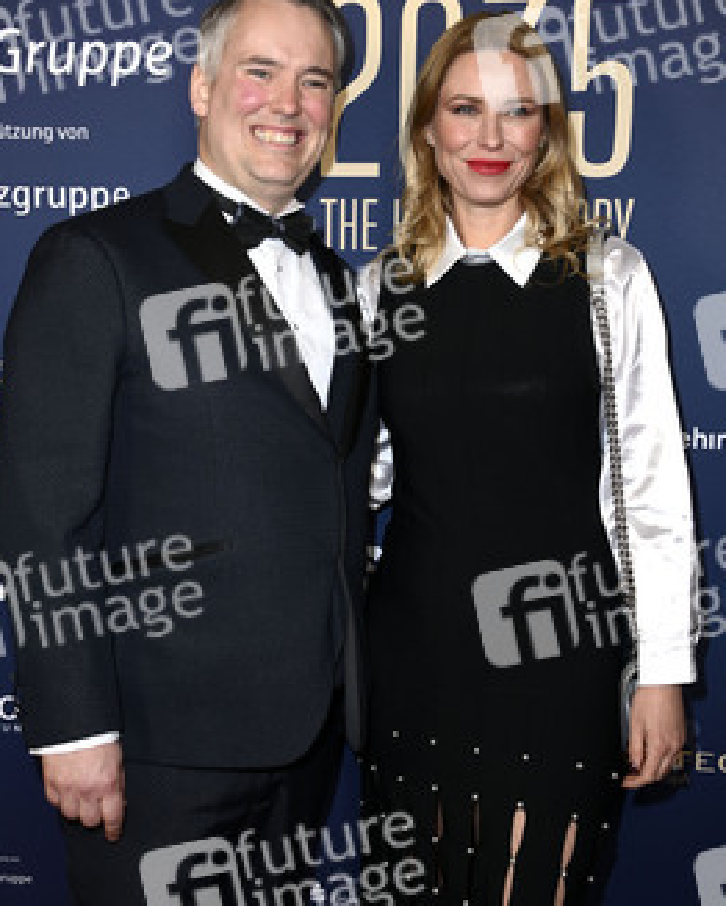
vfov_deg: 34.1
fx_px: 1476
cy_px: 463
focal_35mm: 55
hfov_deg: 27.6
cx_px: 363
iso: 500
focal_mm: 48
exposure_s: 1/250
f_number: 5.6
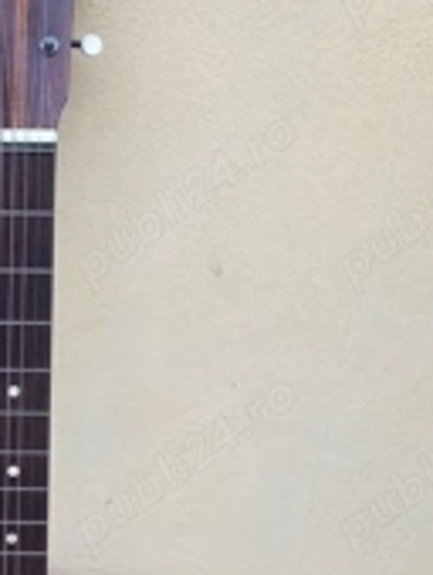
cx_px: -10
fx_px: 1015
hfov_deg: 23.0
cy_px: 504
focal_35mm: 61
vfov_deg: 30.4
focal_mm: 4.25
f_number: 1.8
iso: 32
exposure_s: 1/125
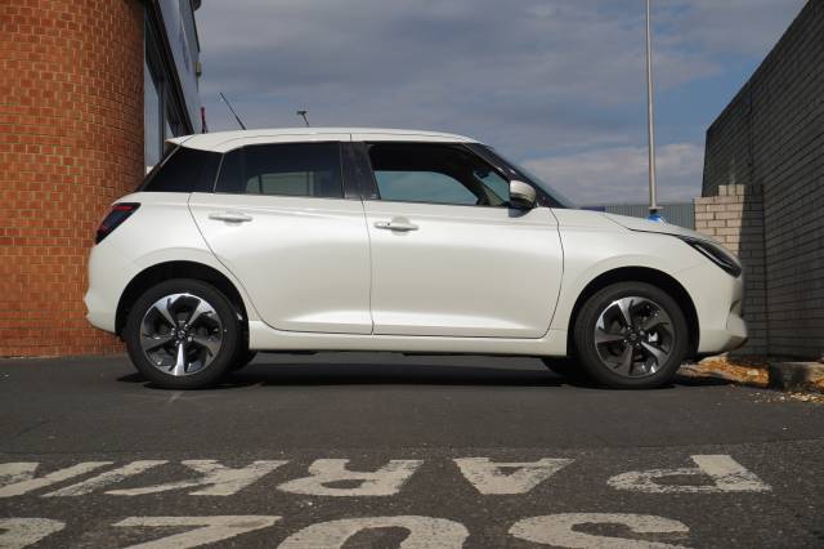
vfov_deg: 26.5
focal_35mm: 51
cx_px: 412
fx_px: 1167
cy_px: 274
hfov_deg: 38.9
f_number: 8
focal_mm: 34
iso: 100
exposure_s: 1/350
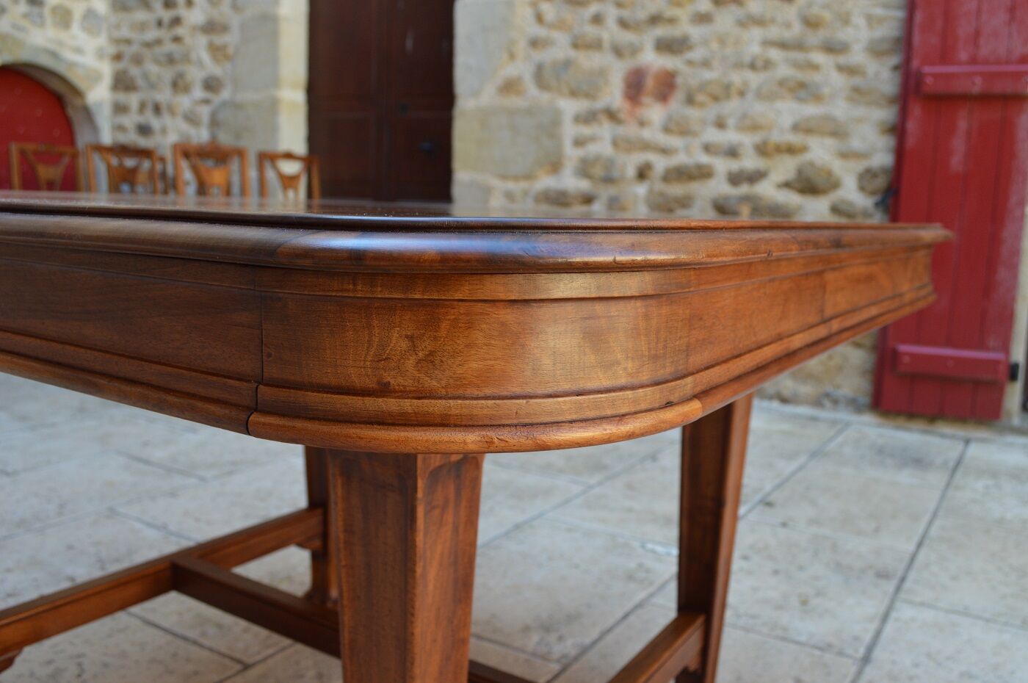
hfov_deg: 62.0
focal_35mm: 30
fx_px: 856
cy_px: 342
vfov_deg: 43.5
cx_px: 514
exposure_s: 1/60
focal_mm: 20
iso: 400
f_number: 7.1
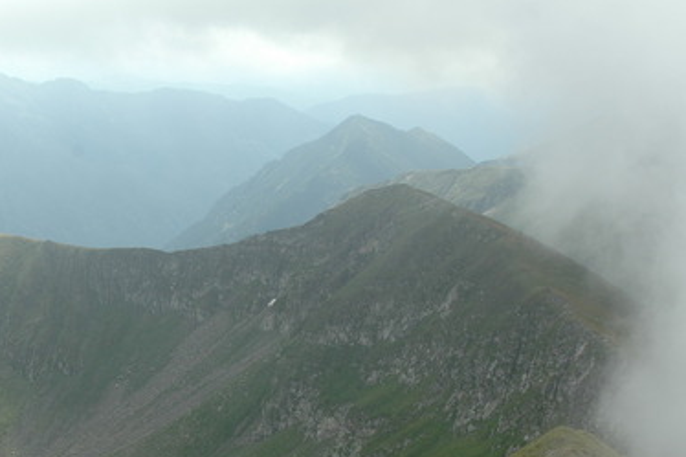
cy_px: 388
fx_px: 990
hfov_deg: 37.1
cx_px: 158
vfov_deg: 25.4
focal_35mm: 52
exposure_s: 1/320
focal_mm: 18
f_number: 9
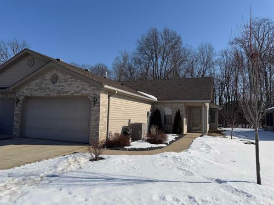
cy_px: 102
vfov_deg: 56.8
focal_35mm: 24
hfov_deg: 71.6
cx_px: 137
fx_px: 190
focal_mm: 6.76
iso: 80
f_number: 1.78
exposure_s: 1/10309
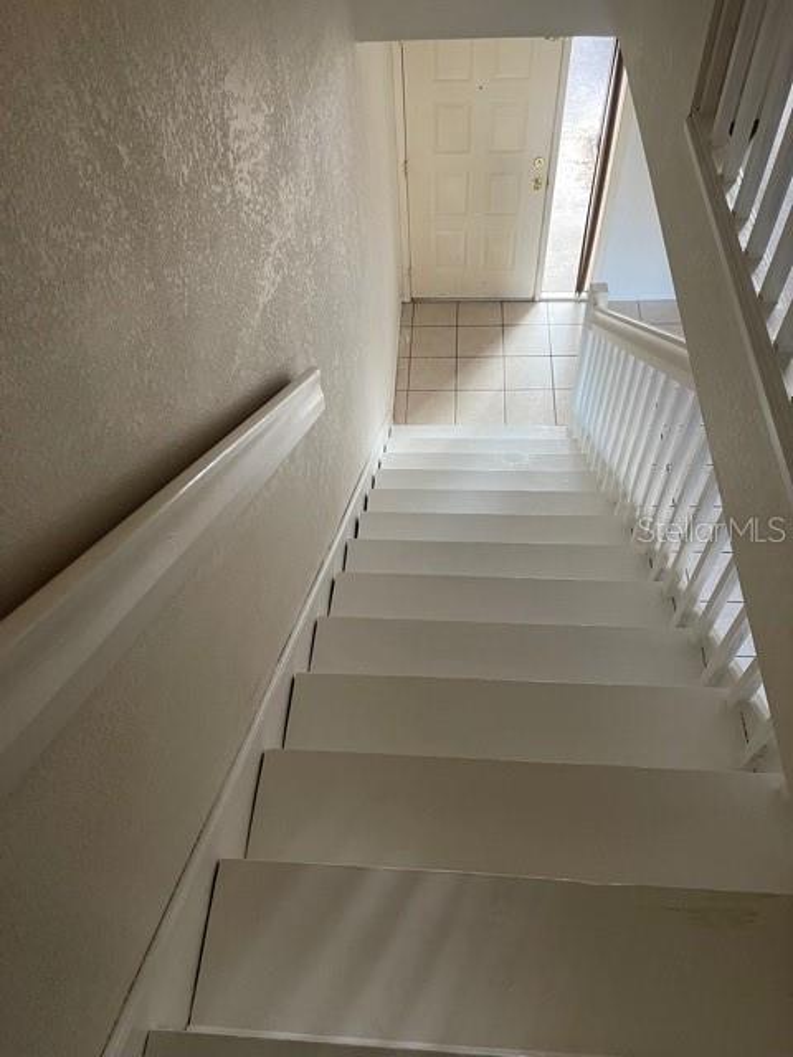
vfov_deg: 67.3
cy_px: 528
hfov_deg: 53.1
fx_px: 794
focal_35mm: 26
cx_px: 396
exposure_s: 1/60
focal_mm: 5.1
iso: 320
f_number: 1.6
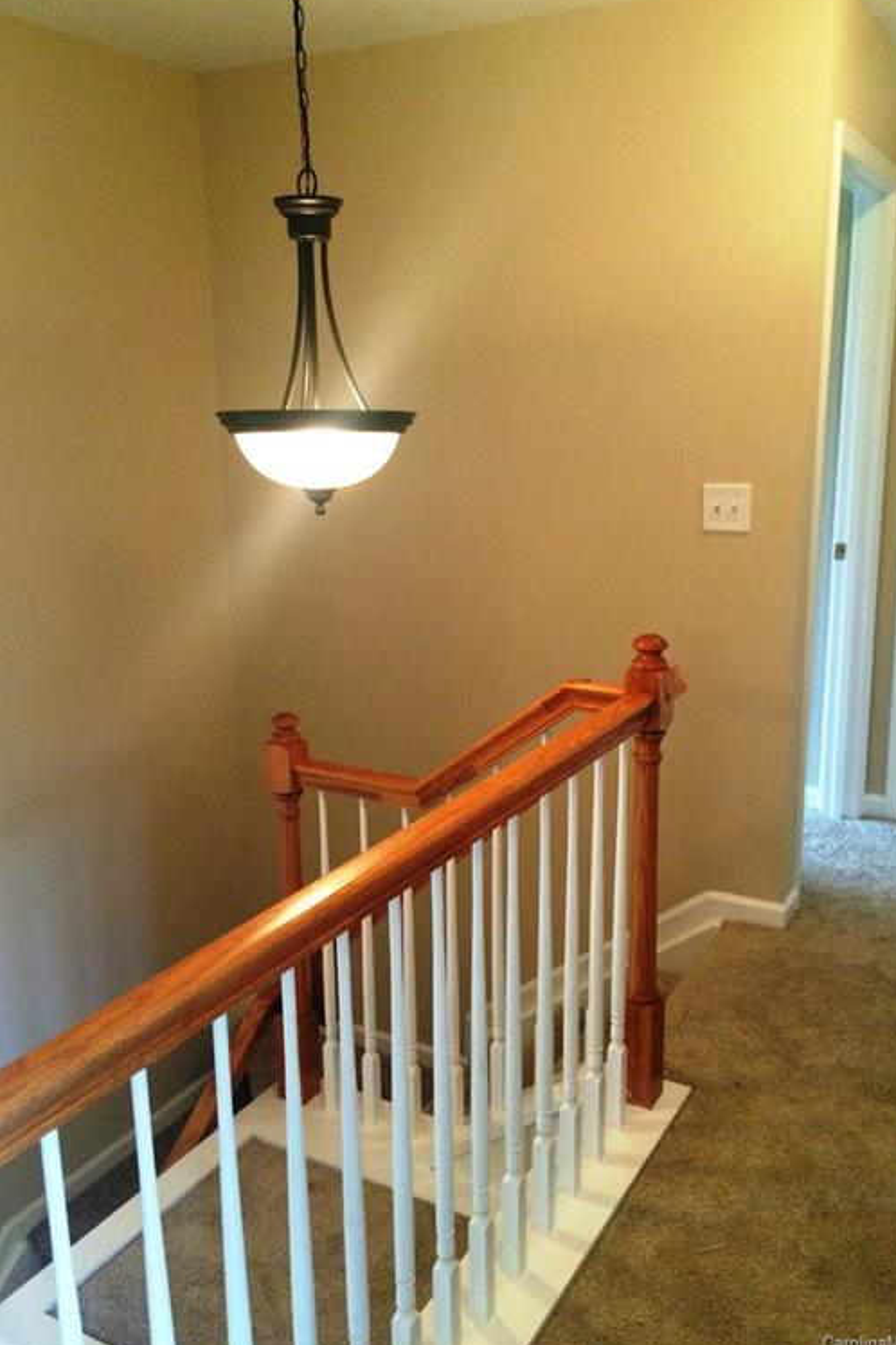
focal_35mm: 31
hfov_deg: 42.3
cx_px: 459
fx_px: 1157
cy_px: 664
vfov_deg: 60.3
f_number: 2.2
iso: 250
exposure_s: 1/30
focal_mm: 4.15
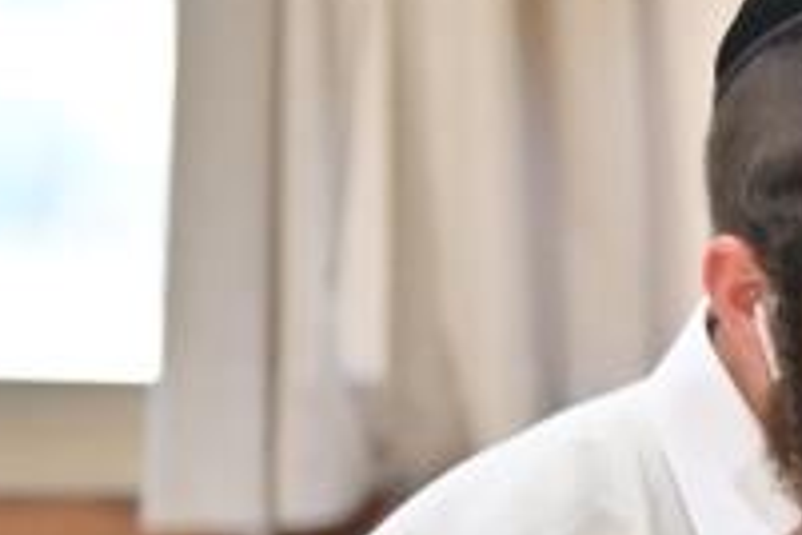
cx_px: 1979
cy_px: 822
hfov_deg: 2.8
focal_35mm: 723
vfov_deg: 1.9
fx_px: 16106
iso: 1000
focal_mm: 95
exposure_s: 1/250
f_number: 4
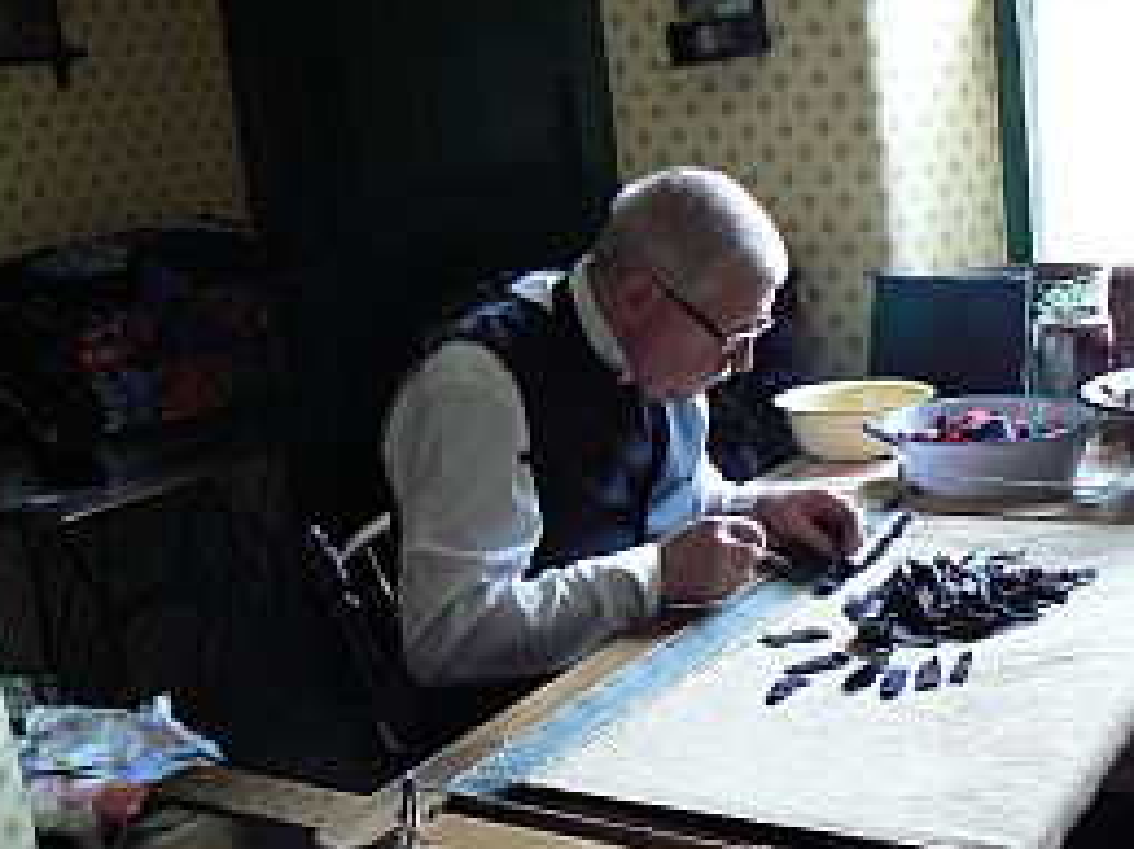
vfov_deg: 28.9
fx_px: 1637
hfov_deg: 37.9
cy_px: 543
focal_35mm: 50
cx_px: 740
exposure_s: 1/25
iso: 200
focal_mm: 6
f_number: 2.8
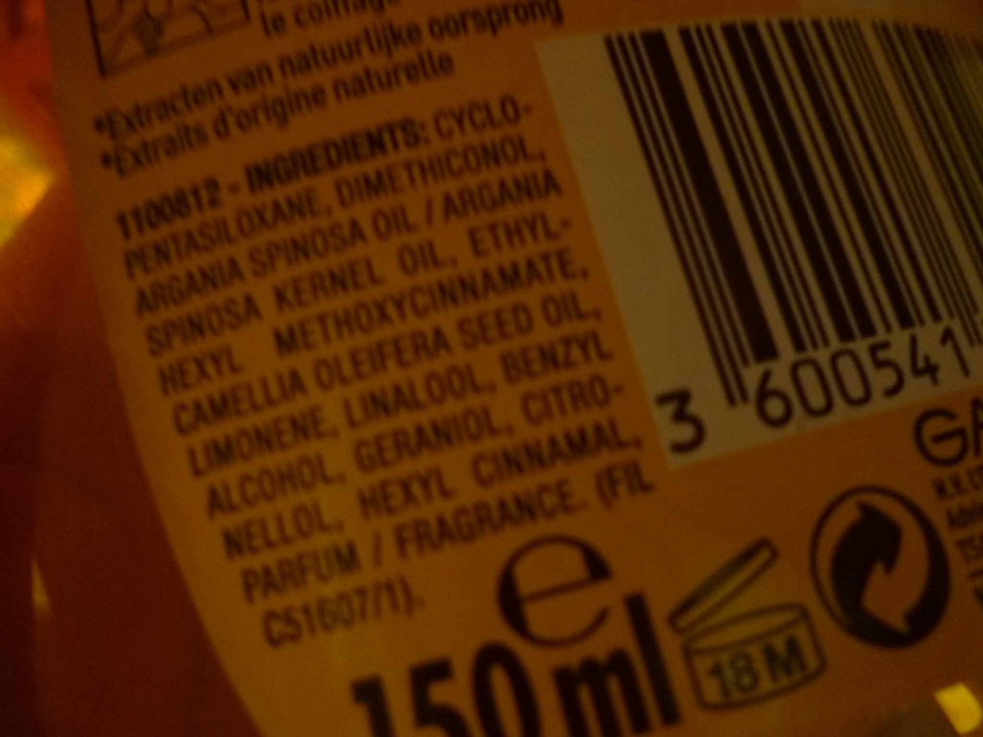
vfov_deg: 49.7
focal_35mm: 28
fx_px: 795
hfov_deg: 63.4
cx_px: 492
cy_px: 368
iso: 400
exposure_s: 1/40
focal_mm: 5
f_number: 3.1
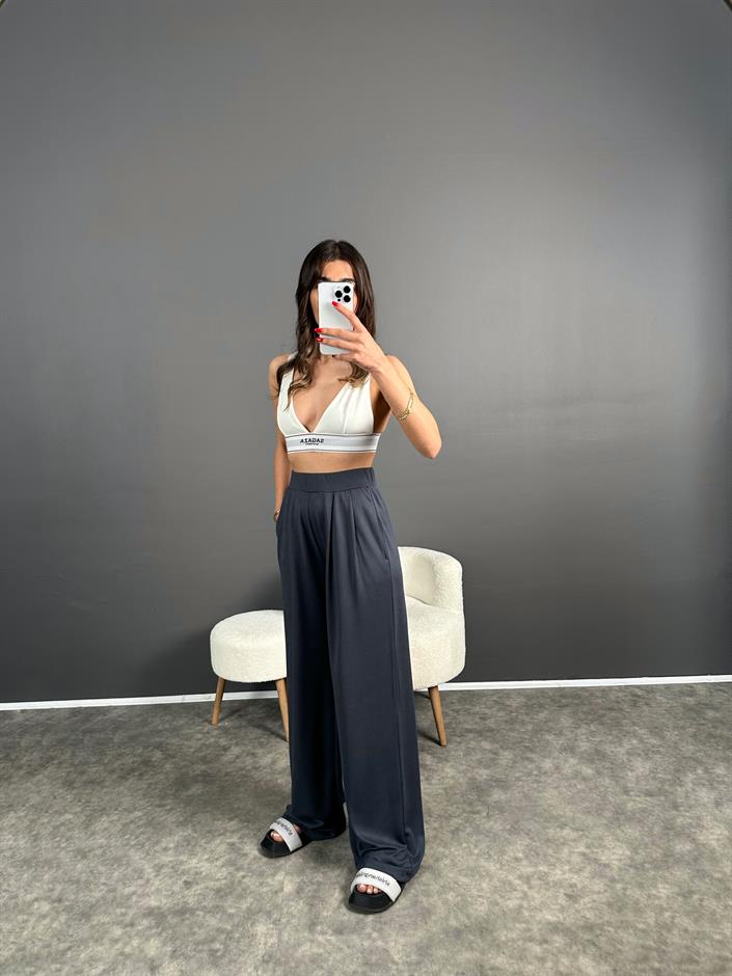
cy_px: 488
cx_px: 366
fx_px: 677
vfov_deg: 71.6
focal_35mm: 24
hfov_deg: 56.8
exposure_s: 1/121
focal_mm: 6.86
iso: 125
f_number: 1.78
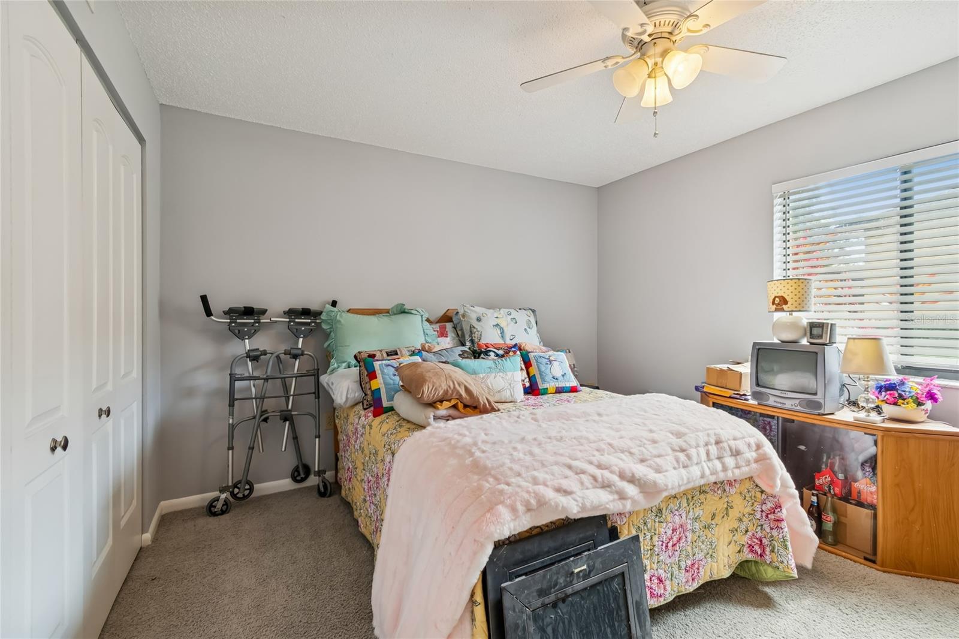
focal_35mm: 15
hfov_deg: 100.4
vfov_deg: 77.3
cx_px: 480
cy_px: 320
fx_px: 399
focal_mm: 10
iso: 100
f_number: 7.1
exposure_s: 1/4
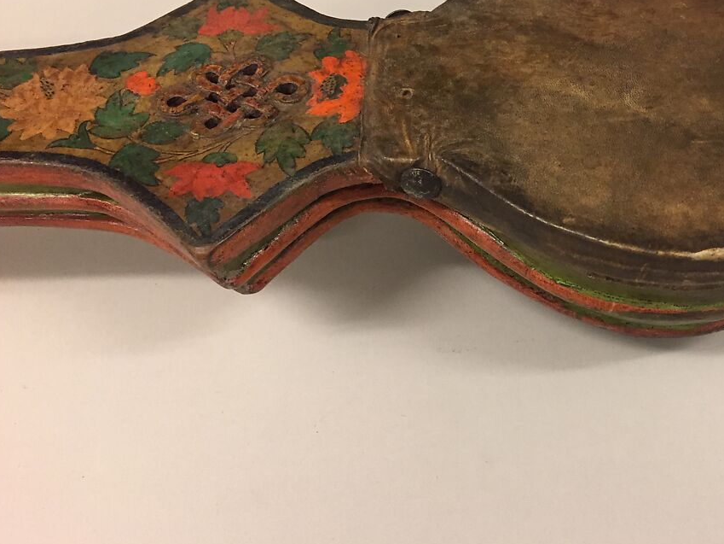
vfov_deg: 34.8
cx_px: 503
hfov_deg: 44.8
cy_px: 183
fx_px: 858
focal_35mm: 41
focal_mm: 4.15
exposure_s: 1/30
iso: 200
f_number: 2.2
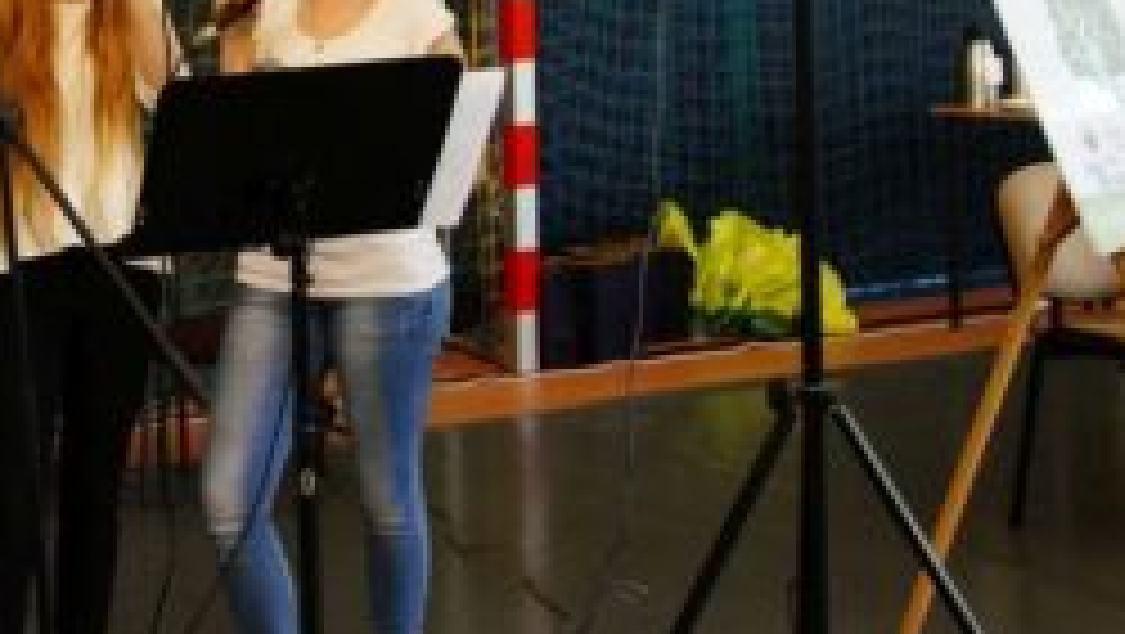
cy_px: 27
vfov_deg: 17.2
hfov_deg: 29.3
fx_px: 2060
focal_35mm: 69
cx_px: 117
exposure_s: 1/60
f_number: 4.5
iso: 1600
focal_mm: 22
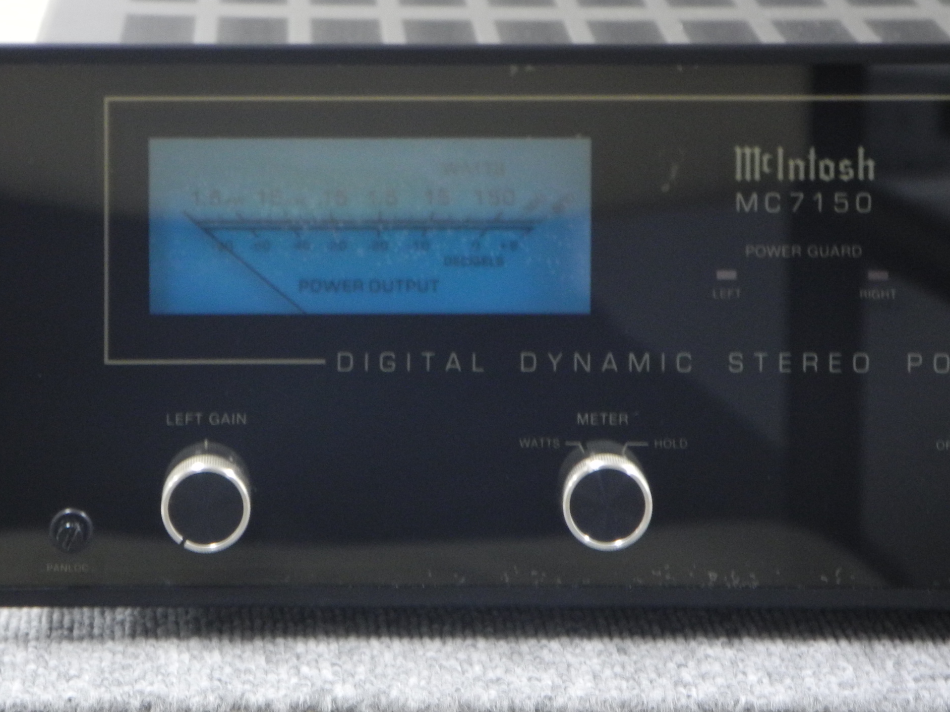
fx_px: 6532
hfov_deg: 8.3
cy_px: 241
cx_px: 329
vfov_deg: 6.2
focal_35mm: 238
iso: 400
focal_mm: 37
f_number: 5.6
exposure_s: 1/13
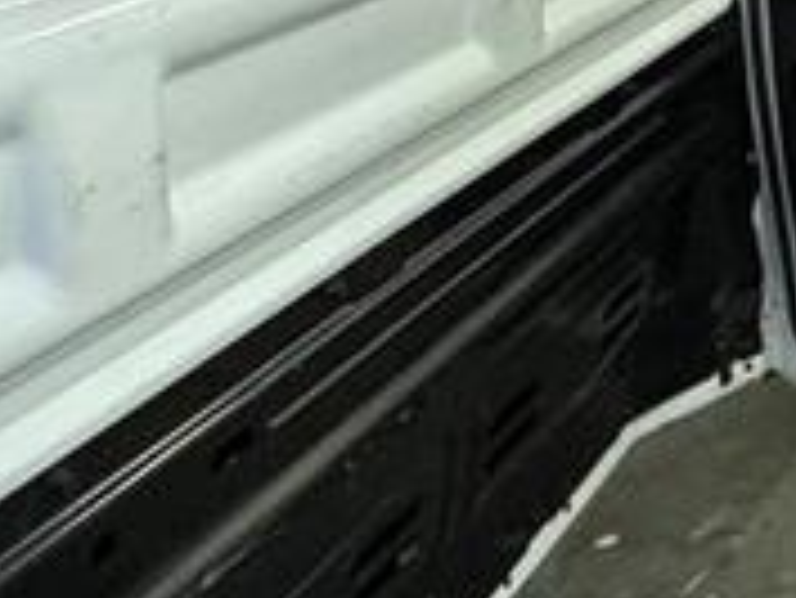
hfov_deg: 22.6
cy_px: 175
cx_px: 1178
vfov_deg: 20.6
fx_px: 1634
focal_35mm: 71
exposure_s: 1/60
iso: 400
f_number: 2.2
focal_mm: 2.22
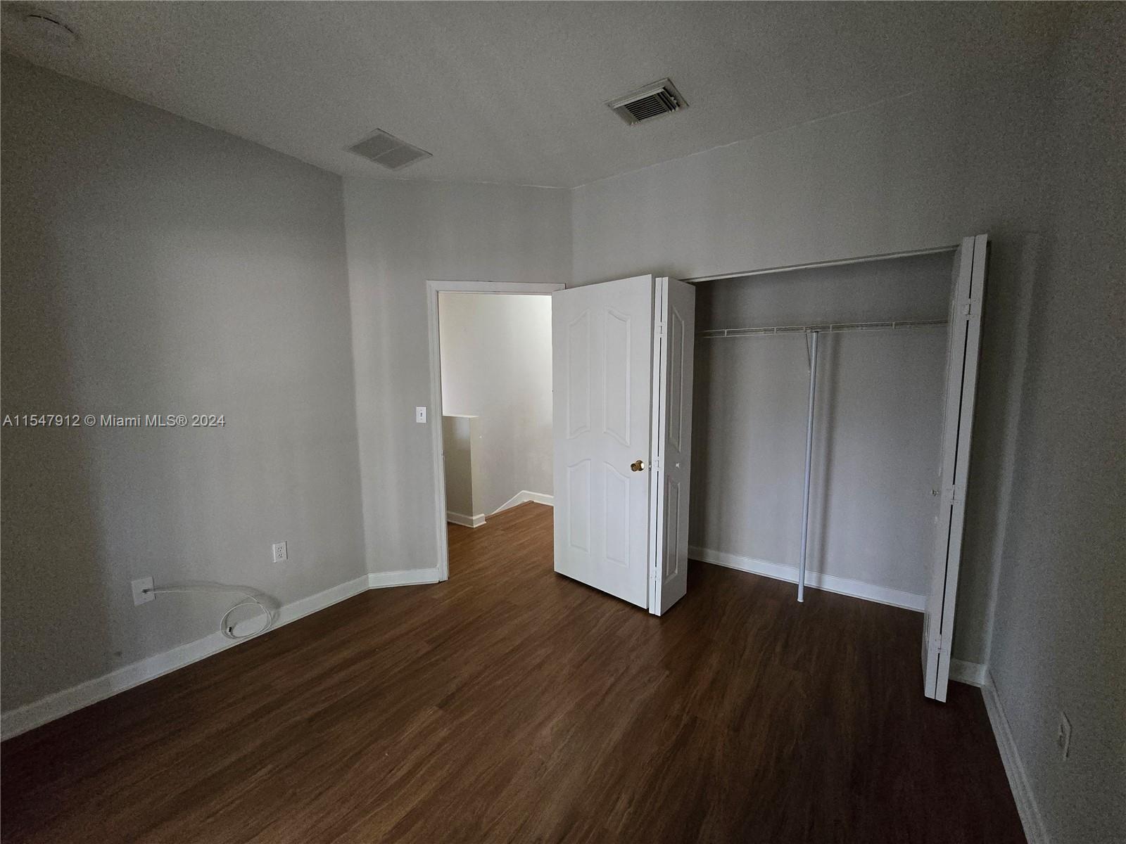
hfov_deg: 106.2
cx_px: 563
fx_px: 423
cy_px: 422
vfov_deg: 89.9
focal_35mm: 13
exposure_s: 1/60
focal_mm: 2.2
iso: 1250
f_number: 2.2
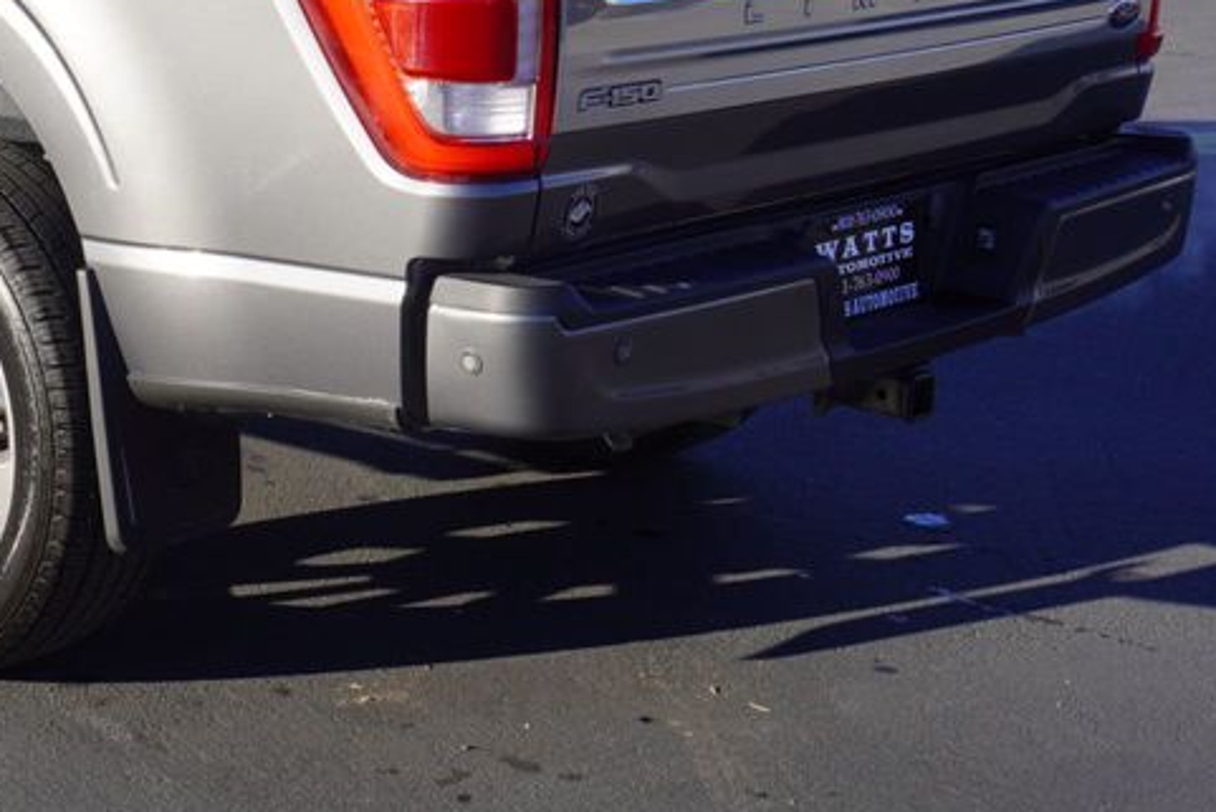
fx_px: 2804
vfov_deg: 16.2
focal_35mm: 83
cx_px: 25
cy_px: 68
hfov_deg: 23.5
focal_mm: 26
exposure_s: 1/125
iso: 100
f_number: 9
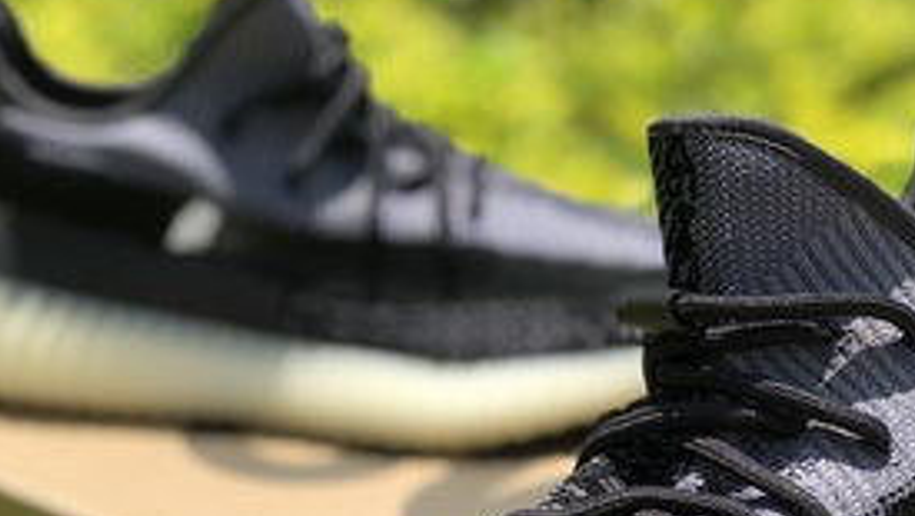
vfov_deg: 11.7
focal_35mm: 103
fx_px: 2500
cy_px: 521
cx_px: 482
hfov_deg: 20.7
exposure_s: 1/842
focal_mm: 6
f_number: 2.4
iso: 16
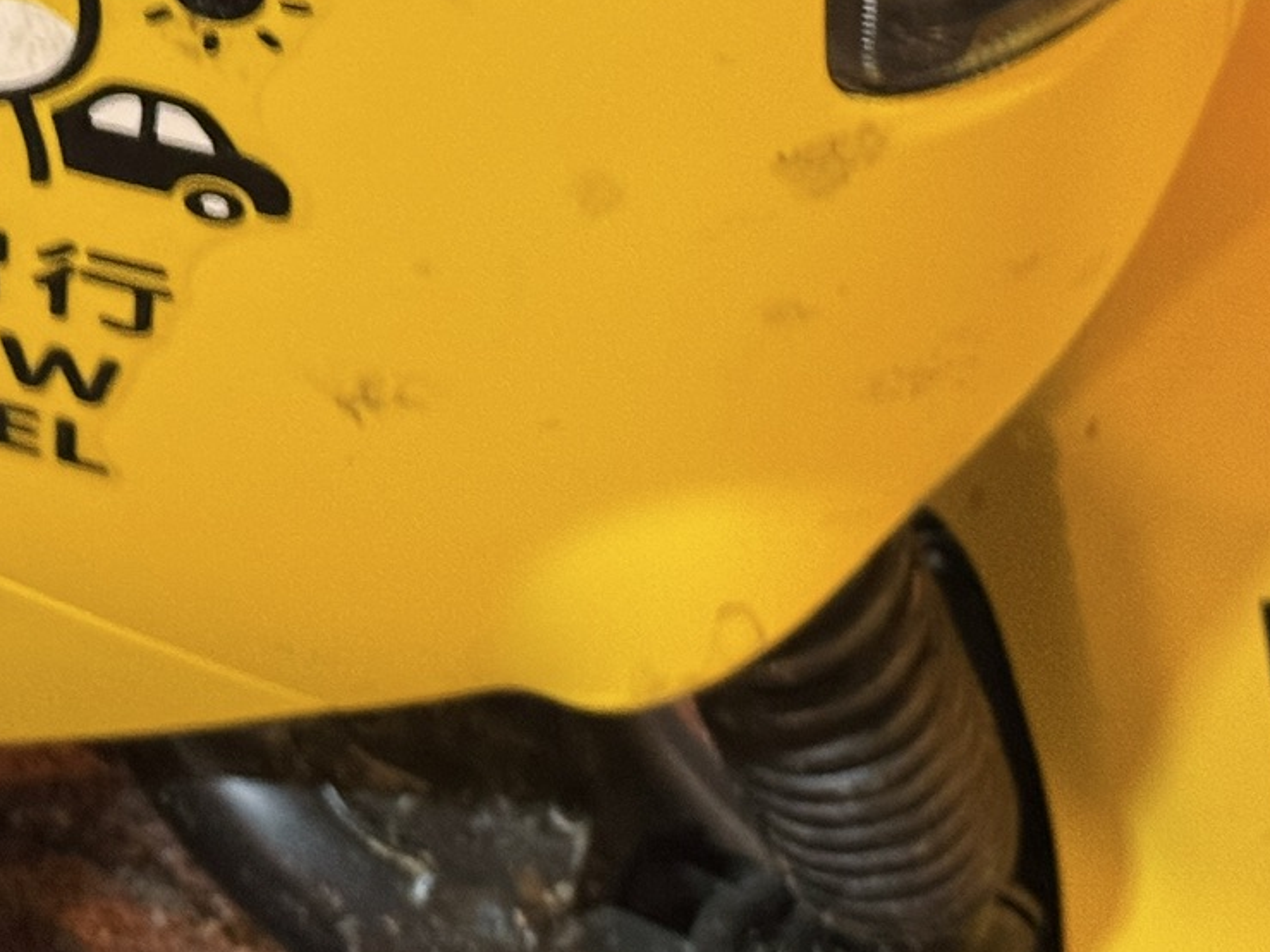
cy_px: -239
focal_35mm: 133
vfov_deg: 10.9
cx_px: 137
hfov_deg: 14.7
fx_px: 4879
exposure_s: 1/33
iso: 250
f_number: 1.78
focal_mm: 6.76
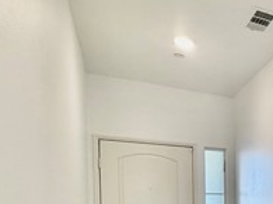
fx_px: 363
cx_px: 385
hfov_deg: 29.6
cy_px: 218
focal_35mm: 46
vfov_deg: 28.9
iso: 125
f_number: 2.2
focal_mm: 2.22
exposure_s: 1/120
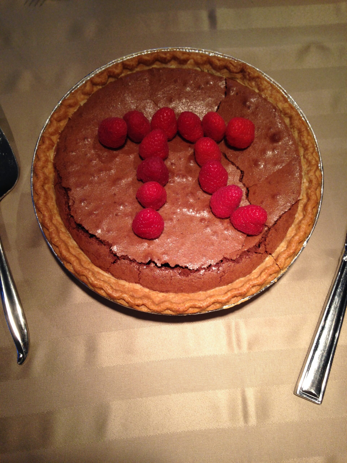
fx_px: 441
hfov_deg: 42.9
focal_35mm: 33
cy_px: 232
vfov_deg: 55.4
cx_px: 174
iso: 64
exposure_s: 1/30
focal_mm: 4.12
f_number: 2.4
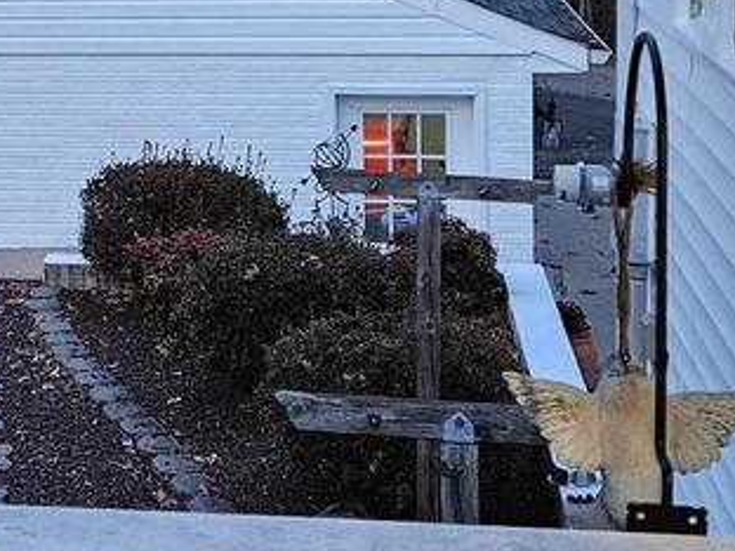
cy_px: -2
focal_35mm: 106
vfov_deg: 13.8
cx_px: -181
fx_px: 2251
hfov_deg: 17.5
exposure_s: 1/120
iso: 500
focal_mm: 5.4
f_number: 1.8
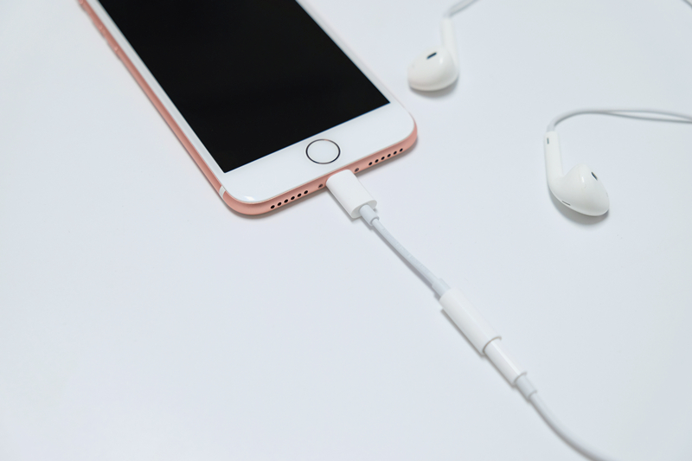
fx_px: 980
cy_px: 230
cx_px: 346
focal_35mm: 51
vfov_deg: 26.5
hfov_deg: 38.9
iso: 400
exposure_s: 1/15
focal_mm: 34.3
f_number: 4
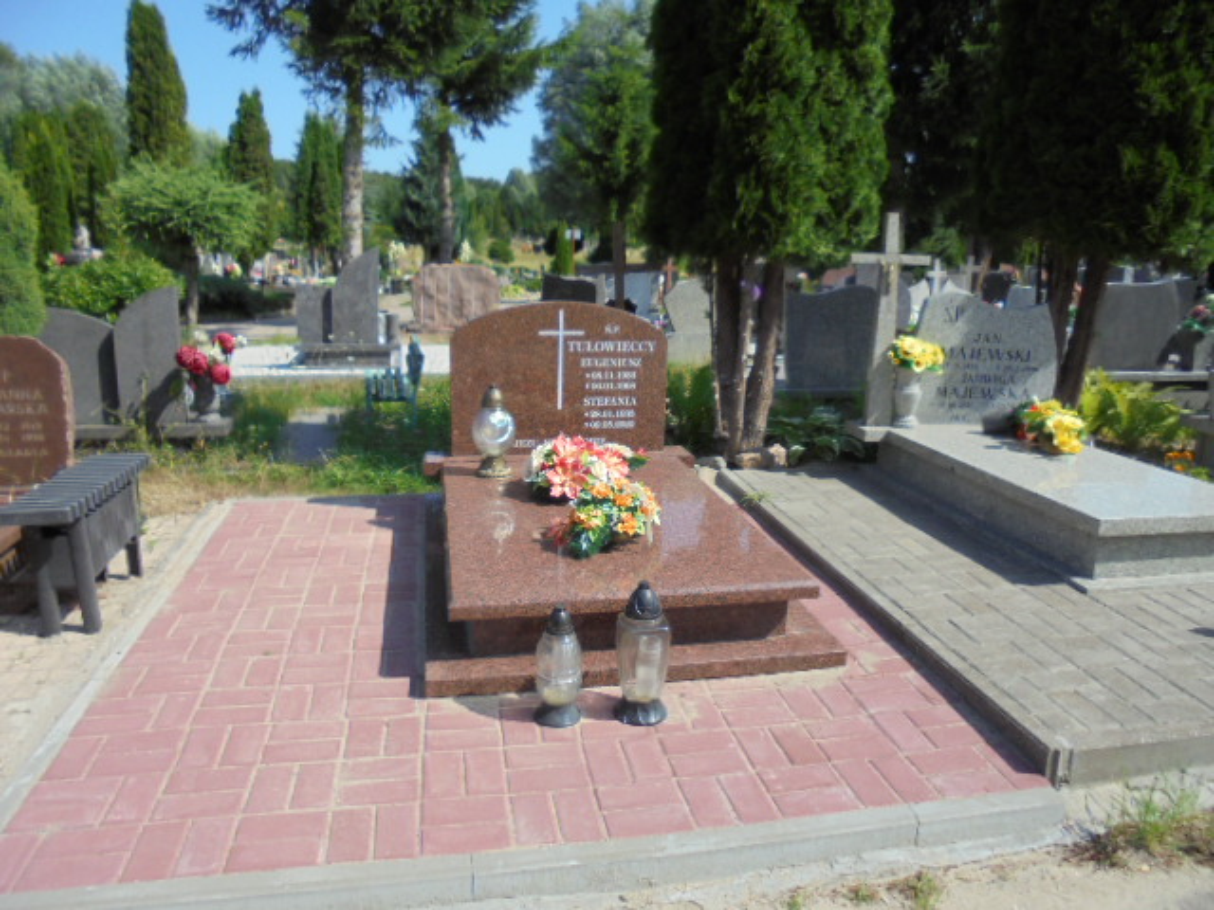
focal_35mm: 26
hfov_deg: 67.3
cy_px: 455
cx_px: 607
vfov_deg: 53.1
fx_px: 912
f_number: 3.5
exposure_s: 1/1000
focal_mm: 4.6
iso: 100
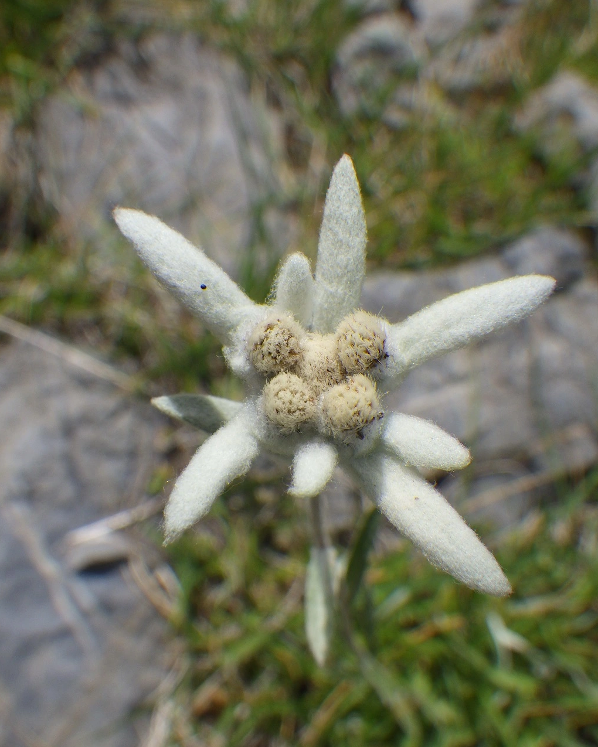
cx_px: 300
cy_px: 386
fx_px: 796
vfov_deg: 50.3
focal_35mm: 36
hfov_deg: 41.2
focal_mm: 6.1
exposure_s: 1/640
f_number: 4.6
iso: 125
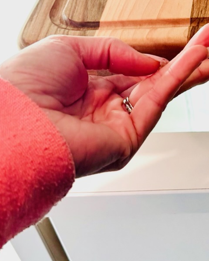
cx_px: 261
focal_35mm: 80
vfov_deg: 22.8
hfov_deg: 18.1
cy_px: -4
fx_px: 619
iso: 160
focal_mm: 6.76
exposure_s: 1/120
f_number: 1.78
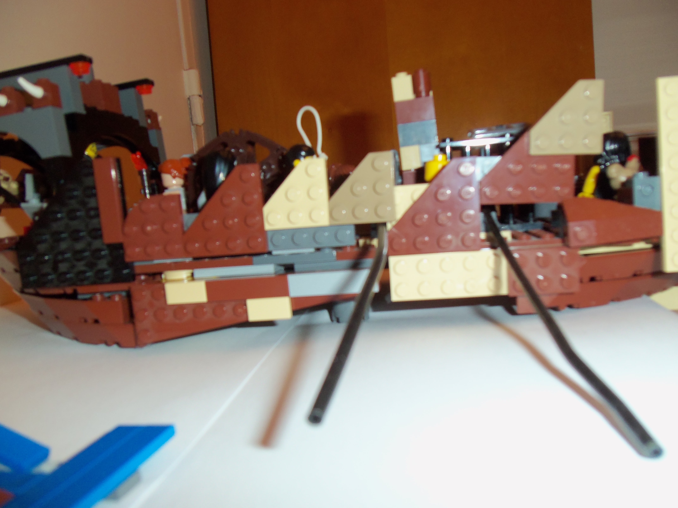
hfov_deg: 61.7
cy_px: 254
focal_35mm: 29
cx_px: 339
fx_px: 568
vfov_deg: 48.2
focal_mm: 5.2
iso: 100
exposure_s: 1/30
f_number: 3.4
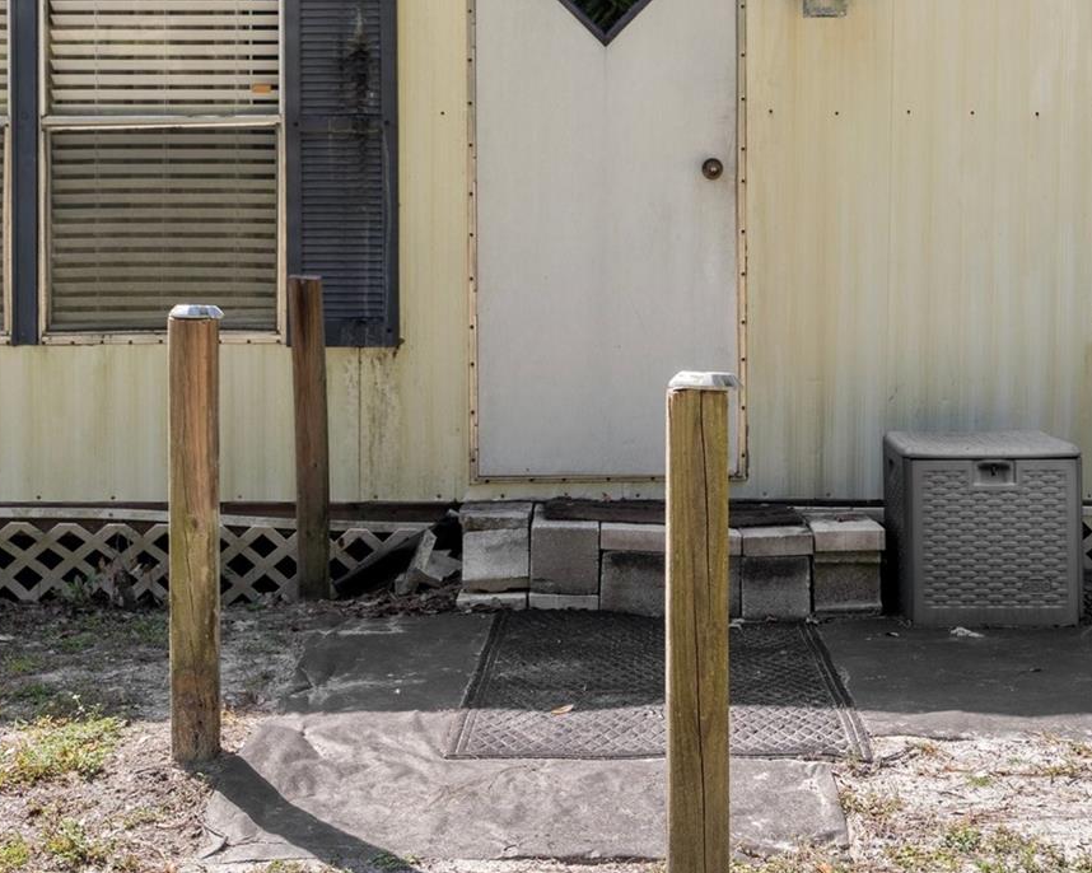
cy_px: 249
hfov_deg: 33.5
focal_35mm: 56
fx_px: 1809
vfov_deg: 26.9
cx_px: 612
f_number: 8
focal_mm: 32
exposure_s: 1/160
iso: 320
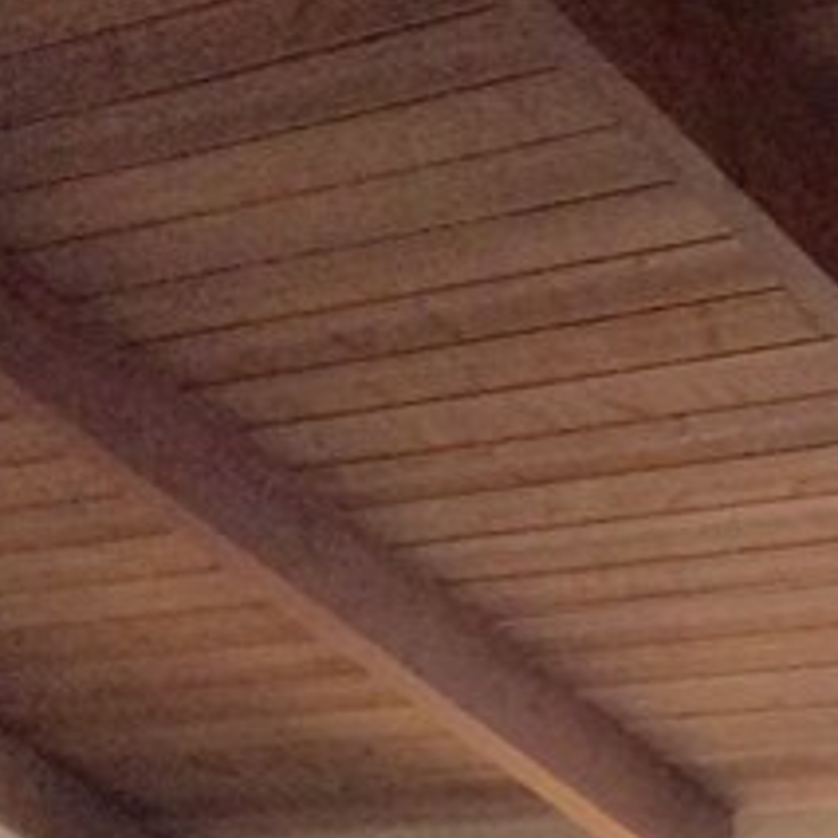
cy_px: 1316
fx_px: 3725
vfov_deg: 12.1
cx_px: 1373
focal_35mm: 136
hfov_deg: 12.1
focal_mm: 3.3
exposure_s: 1/24
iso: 125
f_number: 2.4
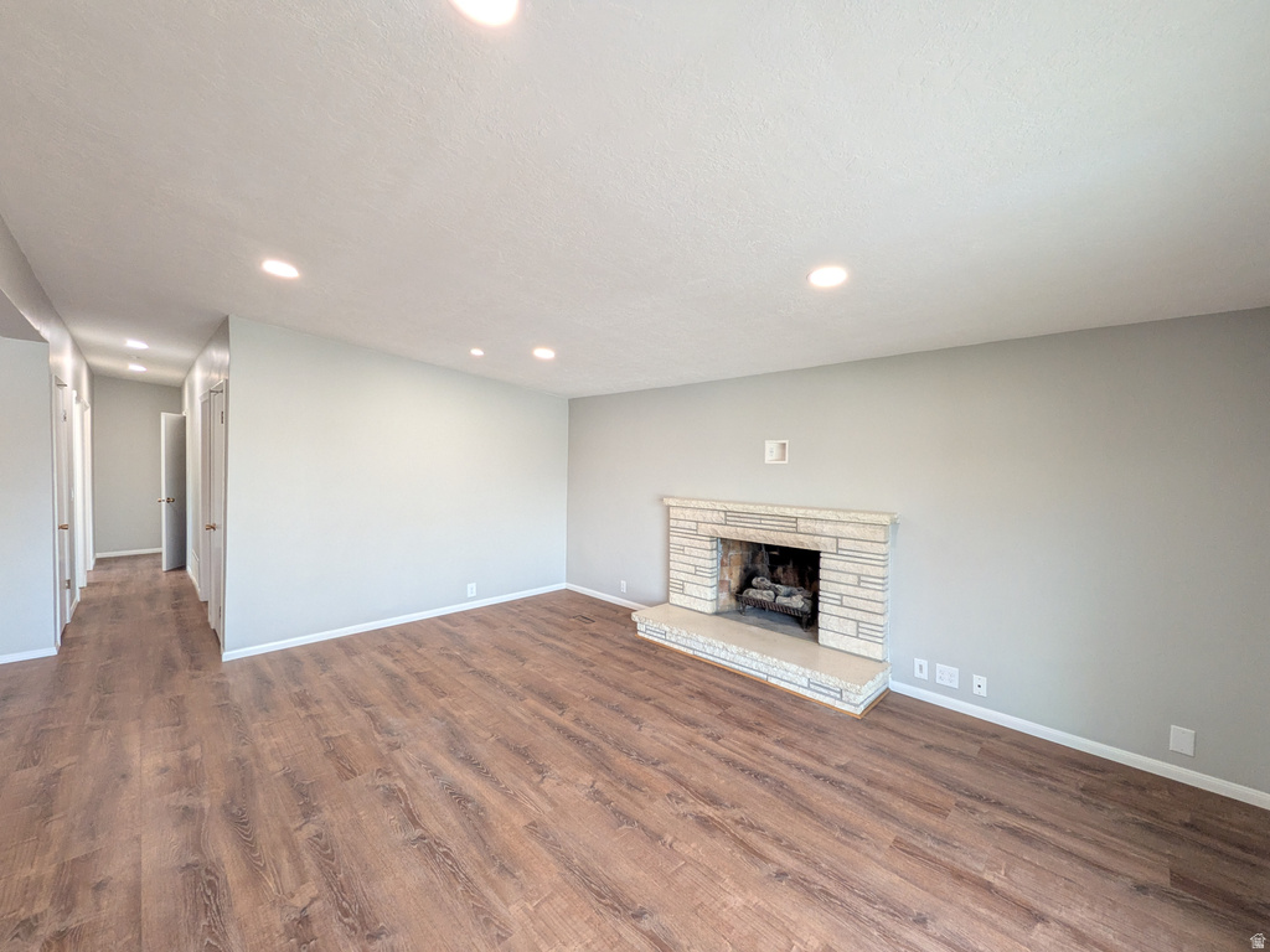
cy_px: 476
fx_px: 514
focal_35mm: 14
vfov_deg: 85.7
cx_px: 635
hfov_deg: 102.1
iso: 128
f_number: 2.2
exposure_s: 1/60
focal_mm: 1.83
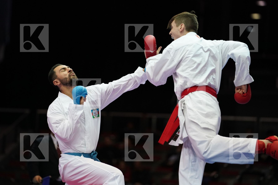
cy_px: 92
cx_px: 139
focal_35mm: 191
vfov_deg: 7.2
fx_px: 1475
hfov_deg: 10.8
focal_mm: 191
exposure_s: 1/1000
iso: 3200
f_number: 2.8
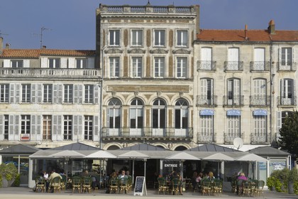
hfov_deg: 24.2
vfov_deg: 16.3
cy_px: 100
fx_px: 695
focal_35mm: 84
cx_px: 149
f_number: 13
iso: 100
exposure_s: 1/160
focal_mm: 56
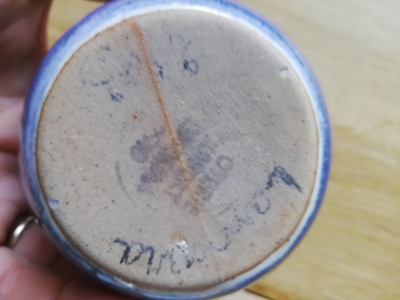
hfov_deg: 67.3
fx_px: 300
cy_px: 150
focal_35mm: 26
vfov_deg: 53.1
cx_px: 200
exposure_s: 1/33.3
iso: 250
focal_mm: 3.21
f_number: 2.2
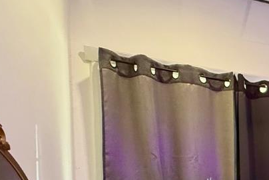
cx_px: 427
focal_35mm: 54
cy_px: 231
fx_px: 404
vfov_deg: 22.6
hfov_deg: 25.2
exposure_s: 1/120
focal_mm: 2.22
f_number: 2.2
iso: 250
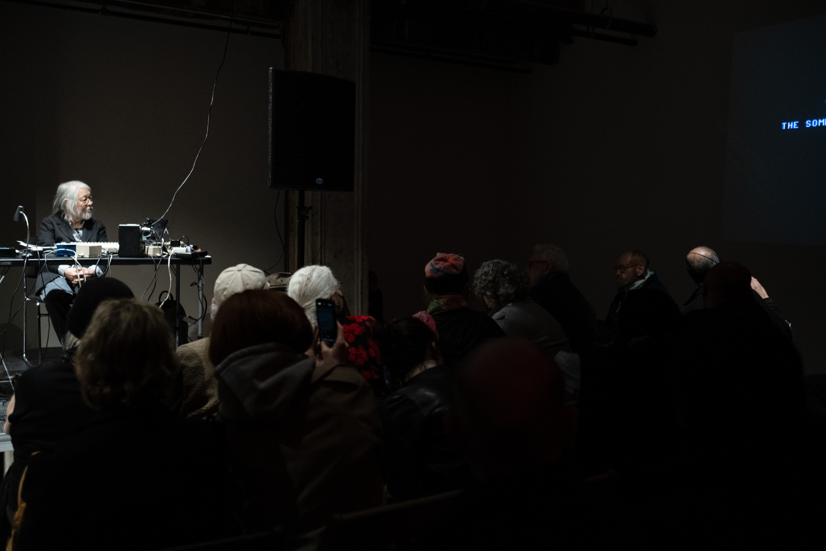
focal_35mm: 35
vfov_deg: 37.9
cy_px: 276
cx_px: 413
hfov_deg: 54.4
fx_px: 803
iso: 4000
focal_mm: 23
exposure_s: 1/125
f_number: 2
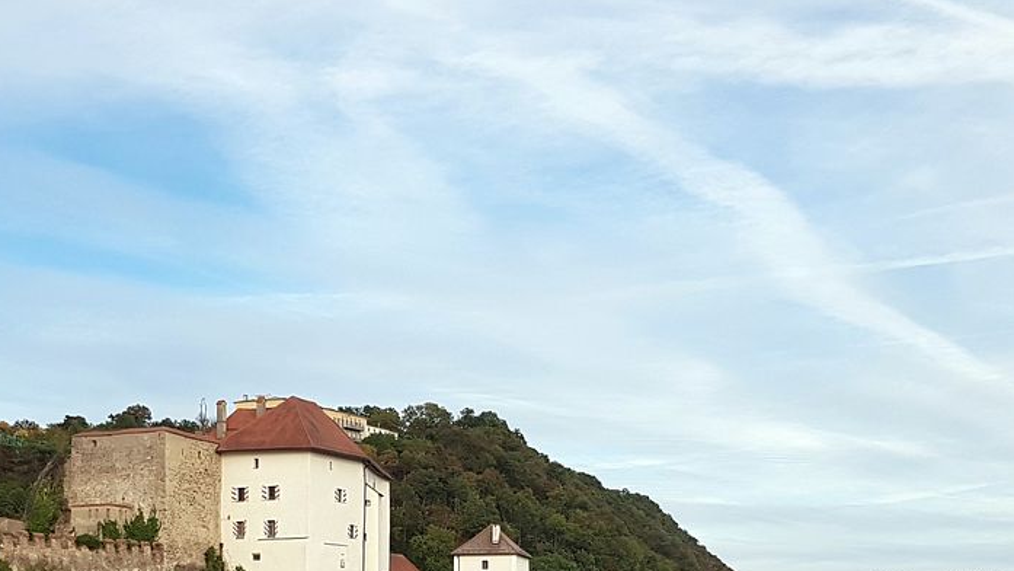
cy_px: 615
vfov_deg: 17.9
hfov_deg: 32.4
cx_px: 496
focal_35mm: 65
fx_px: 1748
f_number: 1.7
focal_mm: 4.2
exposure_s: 1/1308
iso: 50
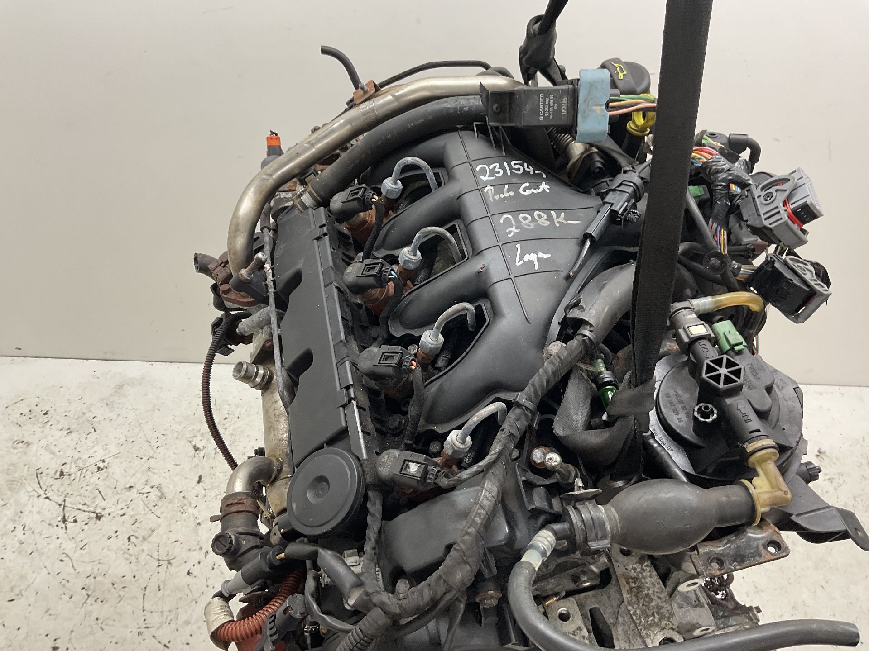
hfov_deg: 61.7
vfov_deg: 48.2
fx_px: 728
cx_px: 434
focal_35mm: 29
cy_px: 326
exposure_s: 1/50
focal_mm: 3
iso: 40
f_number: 1.8
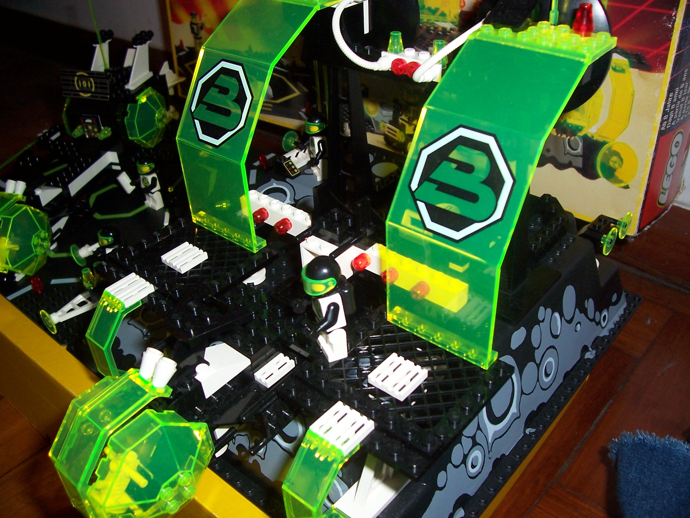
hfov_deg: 54.0
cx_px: 345
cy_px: 259
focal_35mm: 34
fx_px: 678
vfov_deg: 41.8
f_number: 2.7
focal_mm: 5.6
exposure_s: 1/60
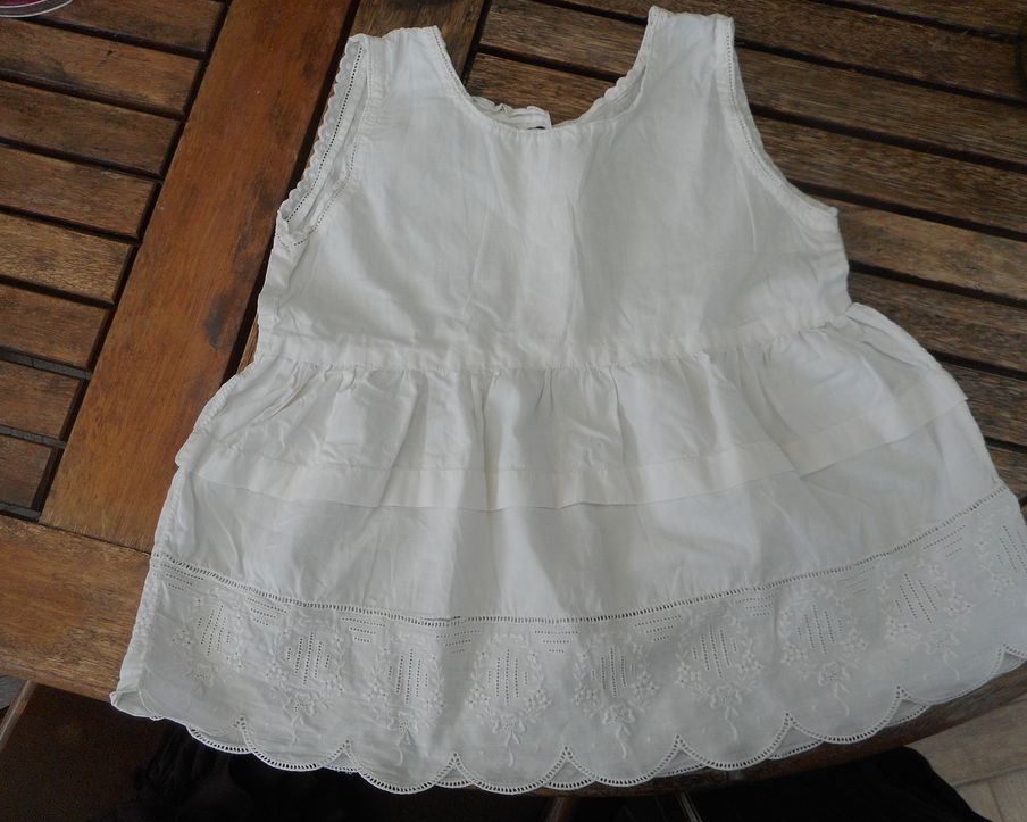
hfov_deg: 64.0
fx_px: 821
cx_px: 541
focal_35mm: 27
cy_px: 397
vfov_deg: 53.2
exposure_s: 1/30
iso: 140
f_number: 3.7
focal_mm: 4.5
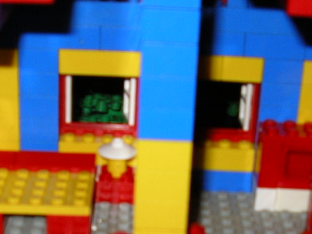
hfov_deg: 20.4
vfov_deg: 15.0
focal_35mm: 96
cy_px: 258
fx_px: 866
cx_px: 156
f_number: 2.9
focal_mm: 5.8
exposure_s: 1/60
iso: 50
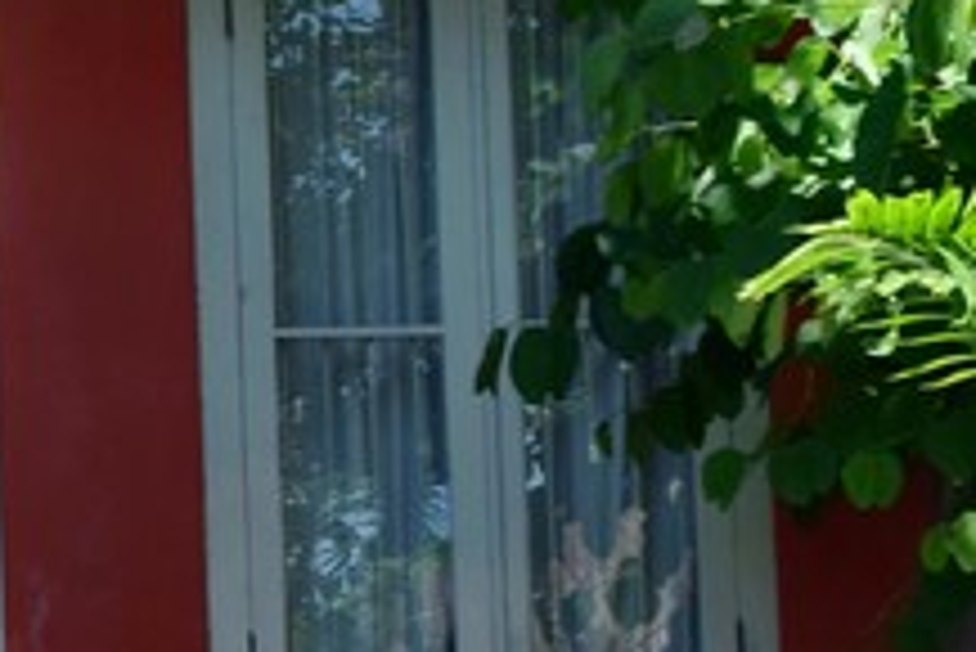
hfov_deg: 9.9
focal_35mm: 202
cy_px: 337
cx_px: -517
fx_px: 5480
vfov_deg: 6.8
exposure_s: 1/160
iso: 100
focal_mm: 26
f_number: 6.3
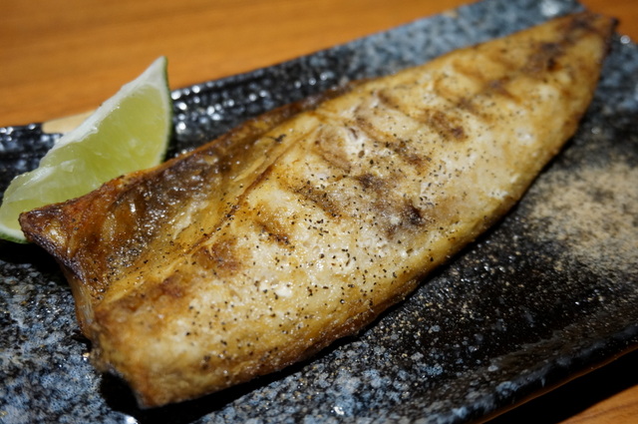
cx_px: 319
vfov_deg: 35.4
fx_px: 664
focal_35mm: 38
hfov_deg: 51.3
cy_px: 212
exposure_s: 1/60
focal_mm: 25
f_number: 4.5
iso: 800
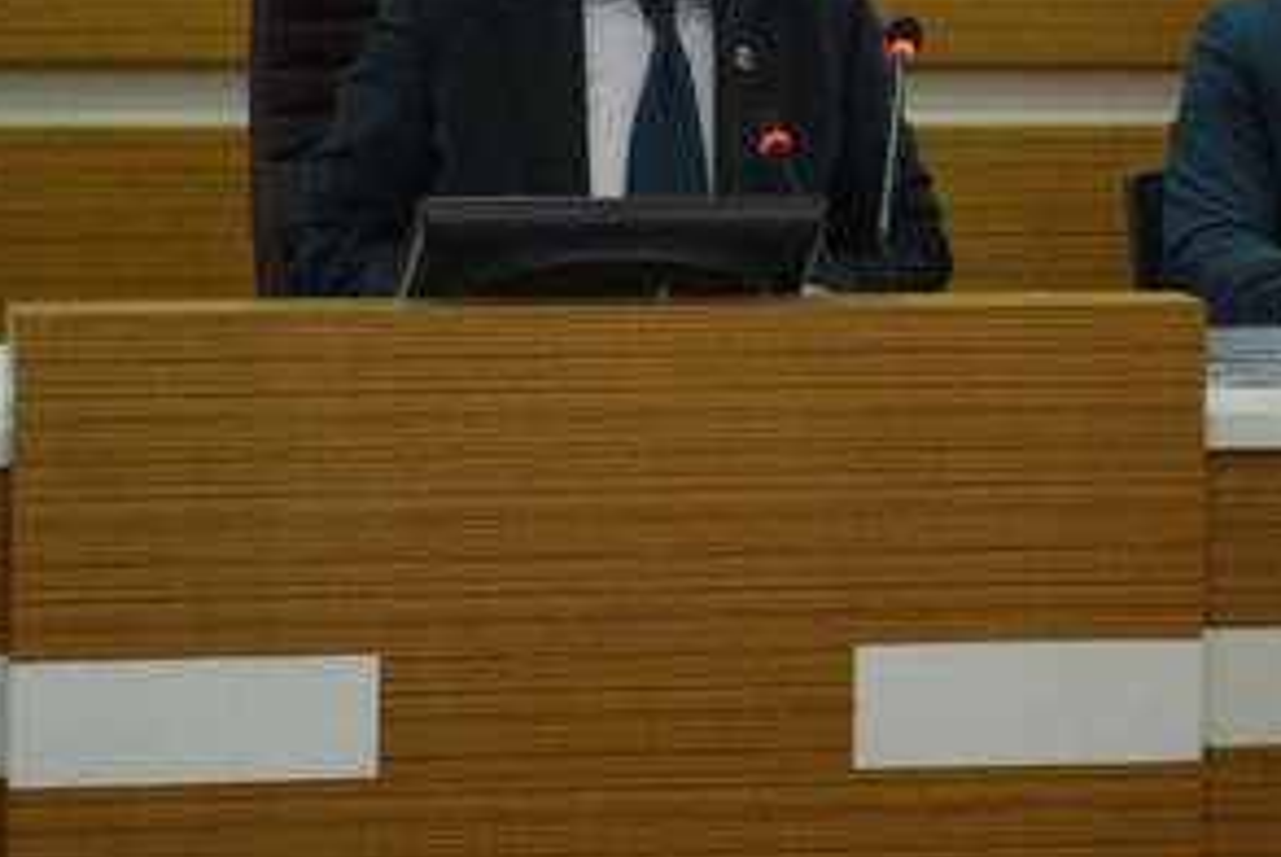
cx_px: 673
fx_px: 6019
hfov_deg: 12.1
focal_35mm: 169
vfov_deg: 8.1
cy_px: -39
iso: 5000
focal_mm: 62
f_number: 2.8
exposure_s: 1/400
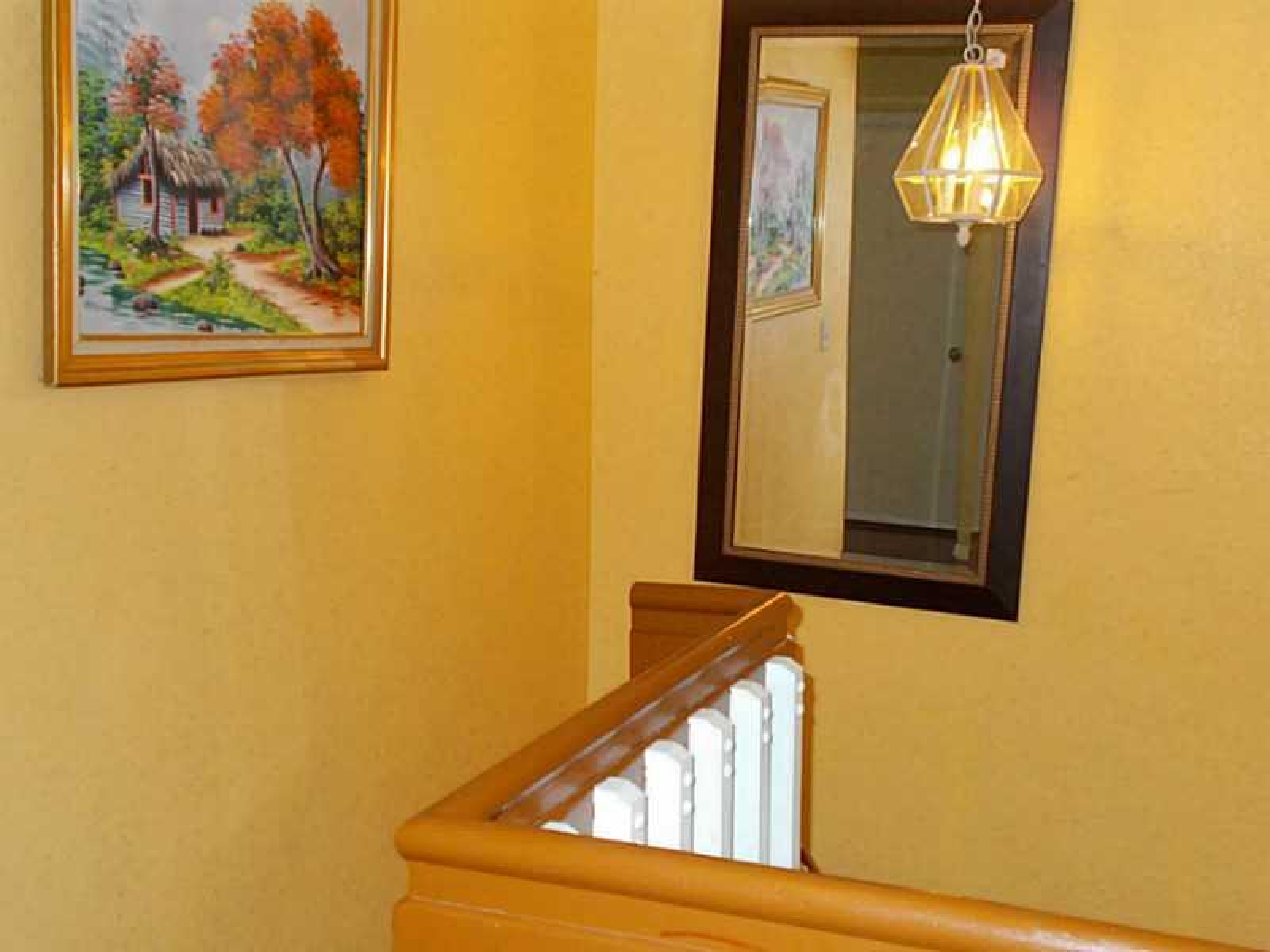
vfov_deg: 32.9
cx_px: 635
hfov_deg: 42.9
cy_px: 476
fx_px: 1614
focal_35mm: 44
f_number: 4.2
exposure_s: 1/30
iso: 320
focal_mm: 7.9
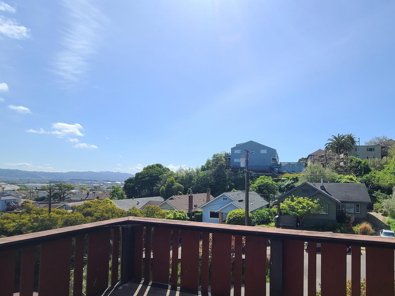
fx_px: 194
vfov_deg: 73.9
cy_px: 178
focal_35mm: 17
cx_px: 257
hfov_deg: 88.3
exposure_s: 1/2066
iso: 64
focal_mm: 2.2
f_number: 2.2
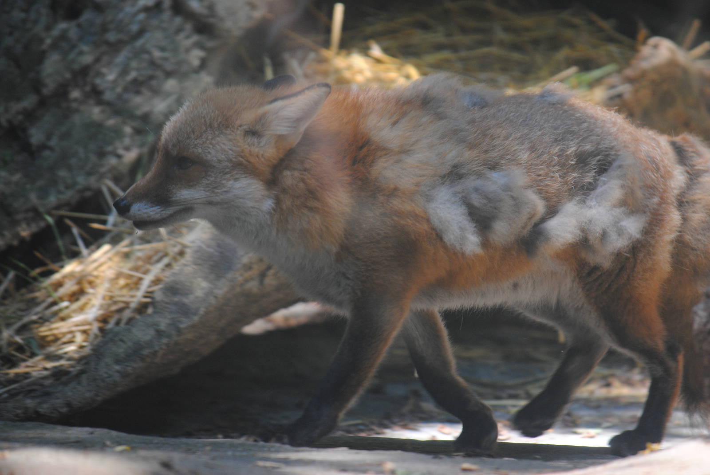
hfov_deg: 7.0
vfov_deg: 4.7
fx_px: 5776
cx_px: 355
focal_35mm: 292
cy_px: 238
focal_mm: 195
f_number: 5
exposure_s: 1/200
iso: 400
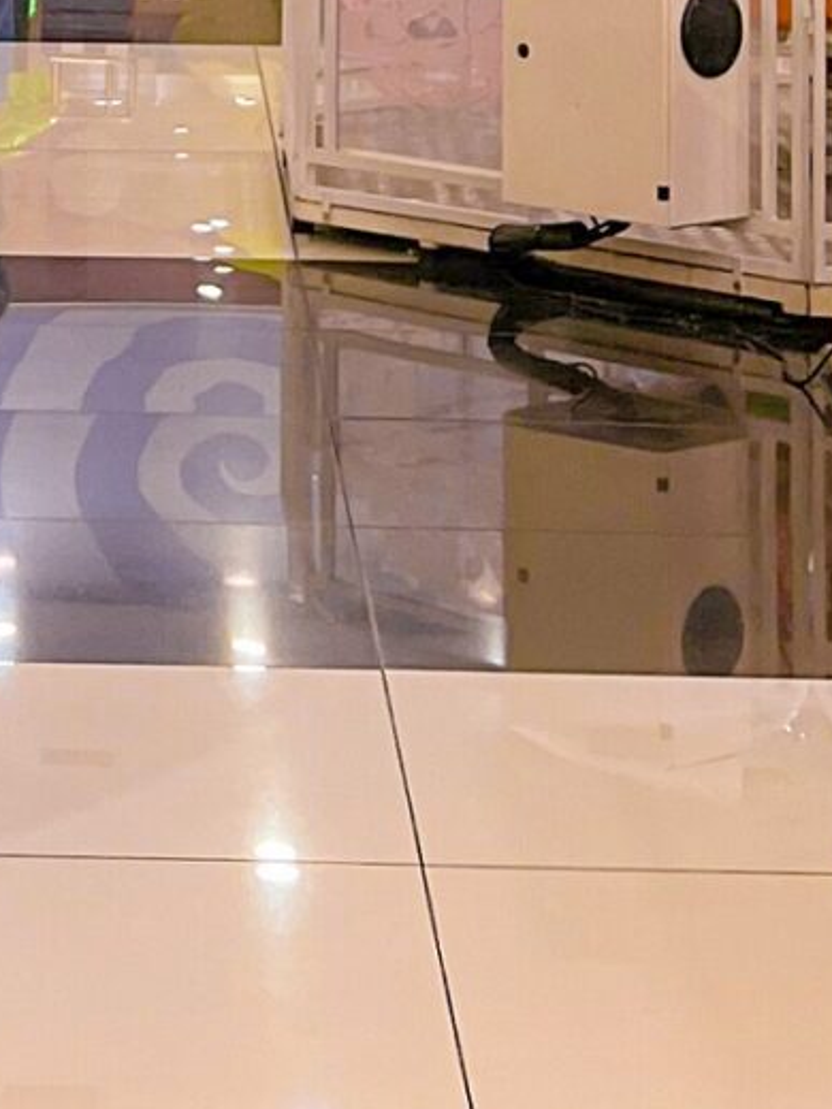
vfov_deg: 14.6
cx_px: -32
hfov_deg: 11.4
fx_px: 4102
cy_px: -427
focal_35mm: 128
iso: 400
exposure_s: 1/60
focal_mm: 5.7
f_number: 1.5
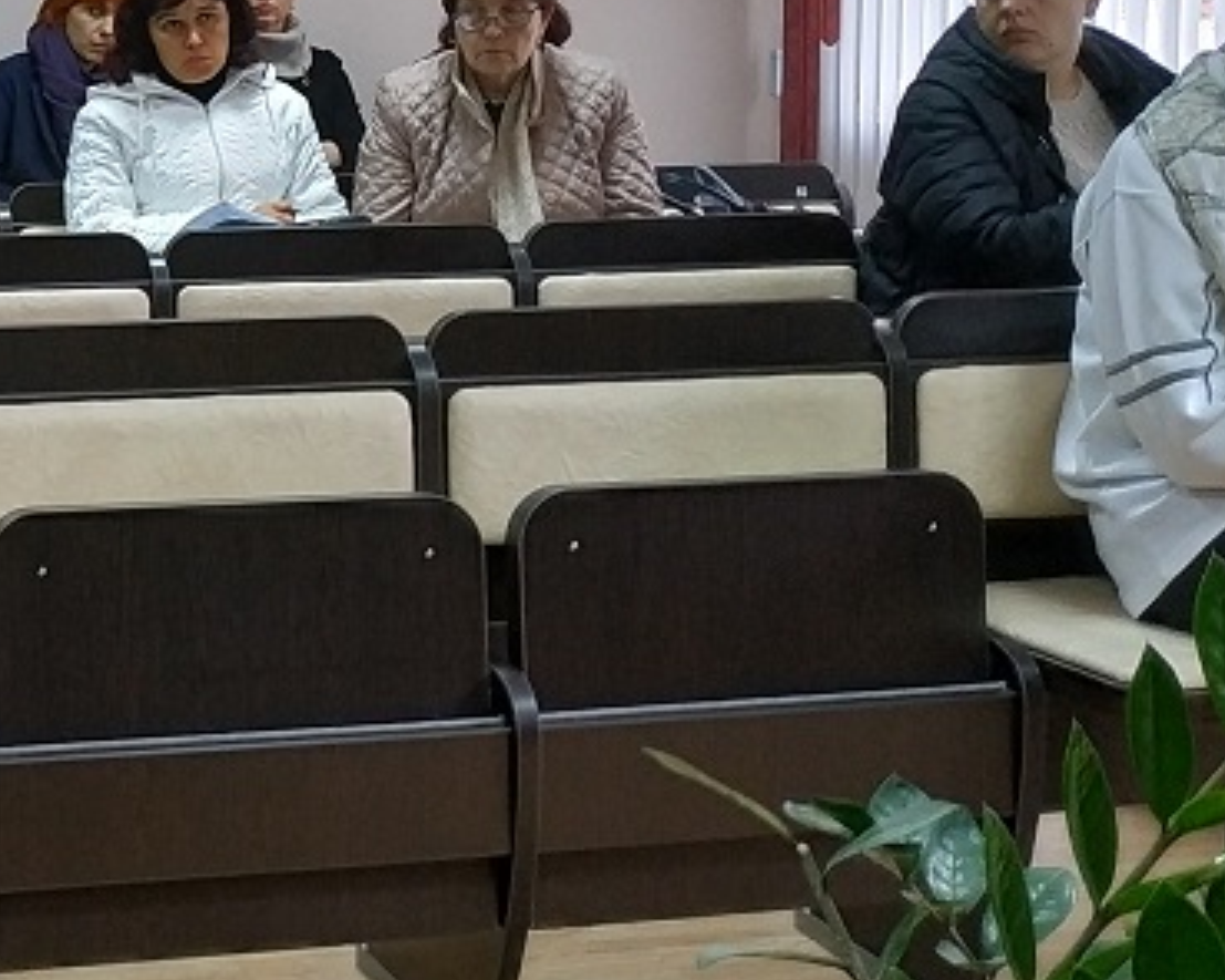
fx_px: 2356
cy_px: 159
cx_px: -159
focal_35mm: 65
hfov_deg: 26.6
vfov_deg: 23.1
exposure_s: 1/25
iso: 320
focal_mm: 3.94
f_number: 1.9
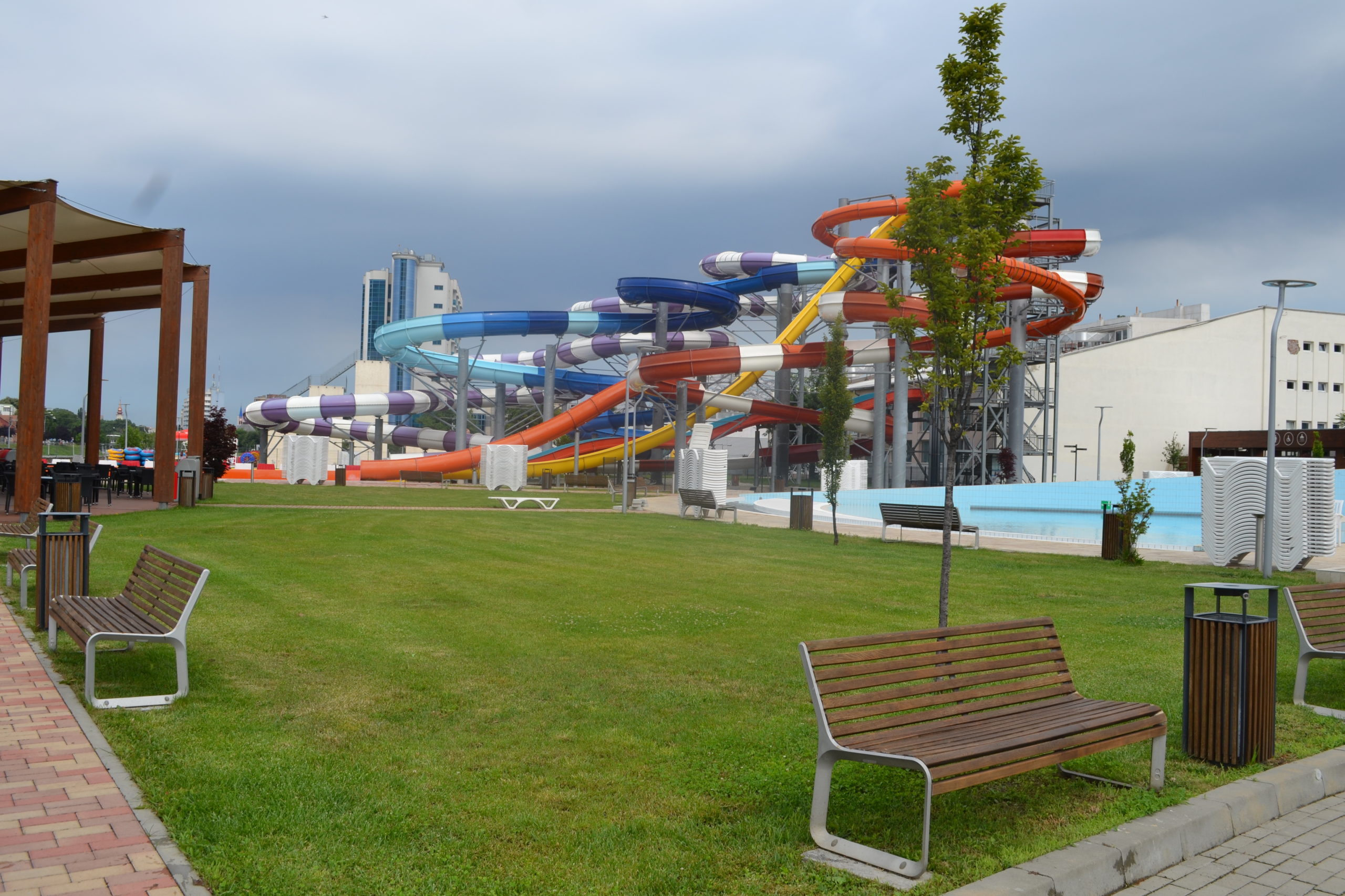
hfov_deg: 57.2
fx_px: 1233
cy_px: 448
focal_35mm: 33
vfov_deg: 40.0
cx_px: 672
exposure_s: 1/320
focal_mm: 22
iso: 100
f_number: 9
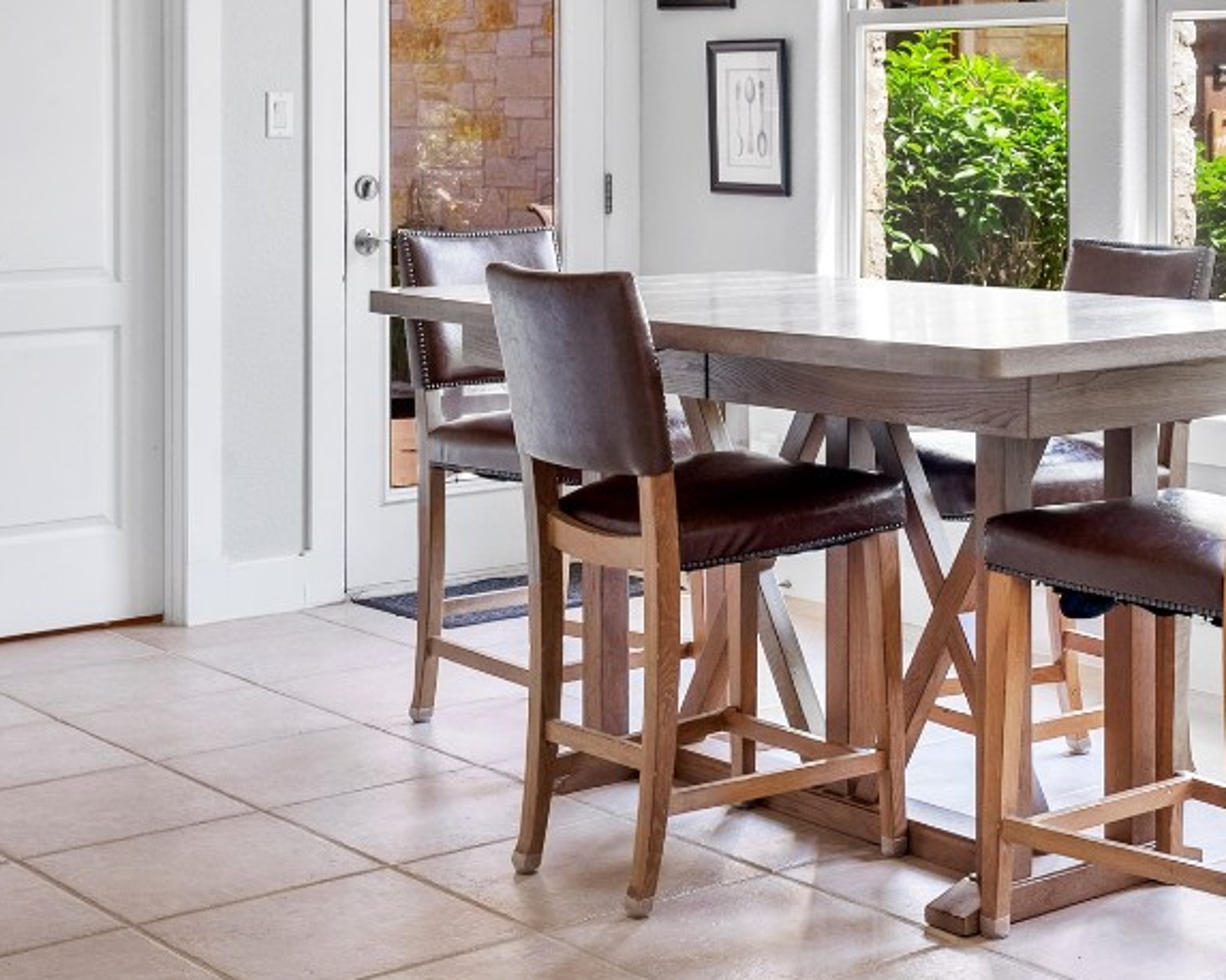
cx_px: 882
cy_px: 220
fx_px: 2394
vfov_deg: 22.9
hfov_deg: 28.4
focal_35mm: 66
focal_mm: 35
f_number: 8
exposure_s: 1.6
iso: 250
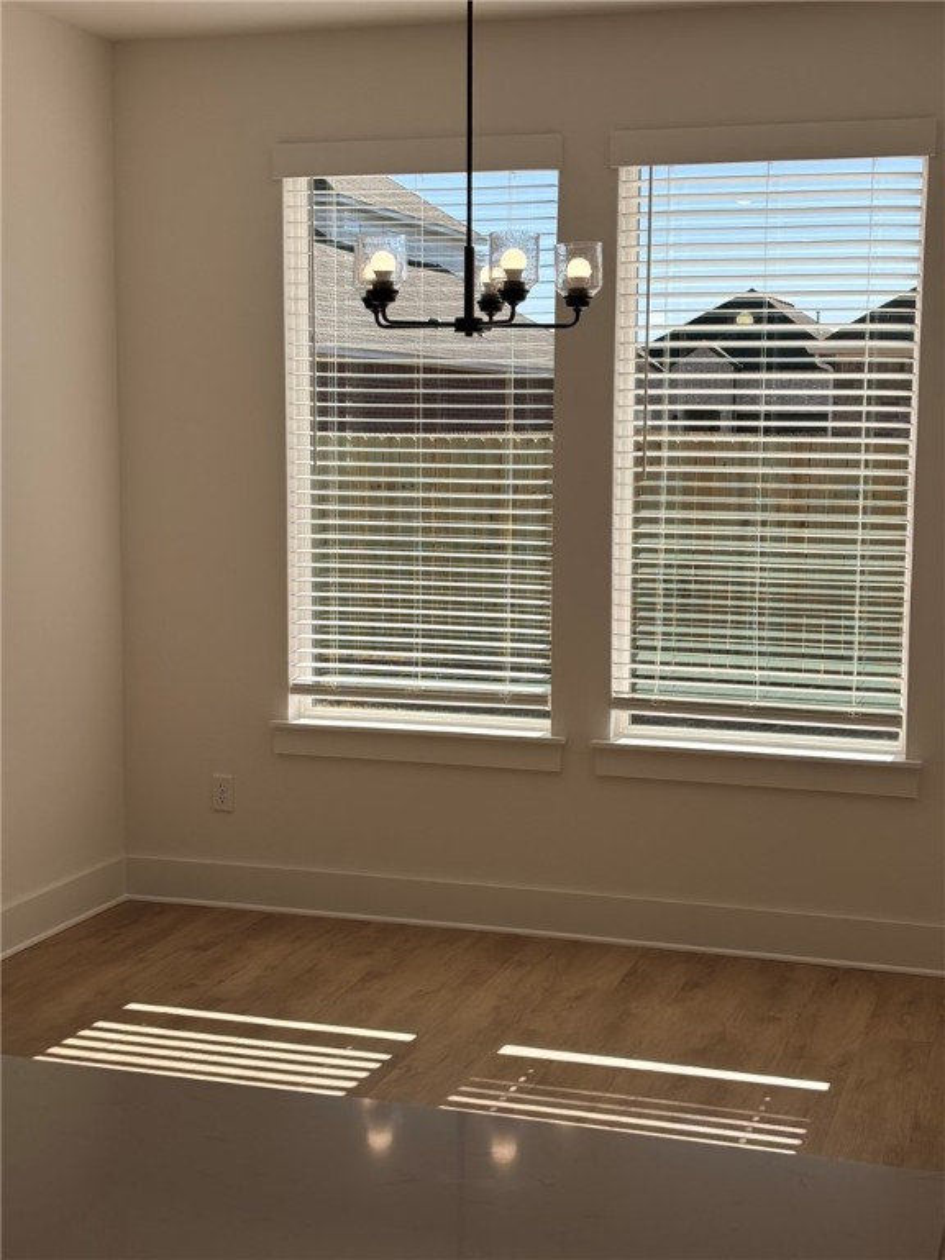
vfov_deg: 36.8
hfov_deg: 28.0
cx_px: 472
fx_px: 1893
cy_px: 630
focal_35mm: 52
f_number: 1.6
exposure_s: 1/1695
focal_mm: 5.96
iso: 32
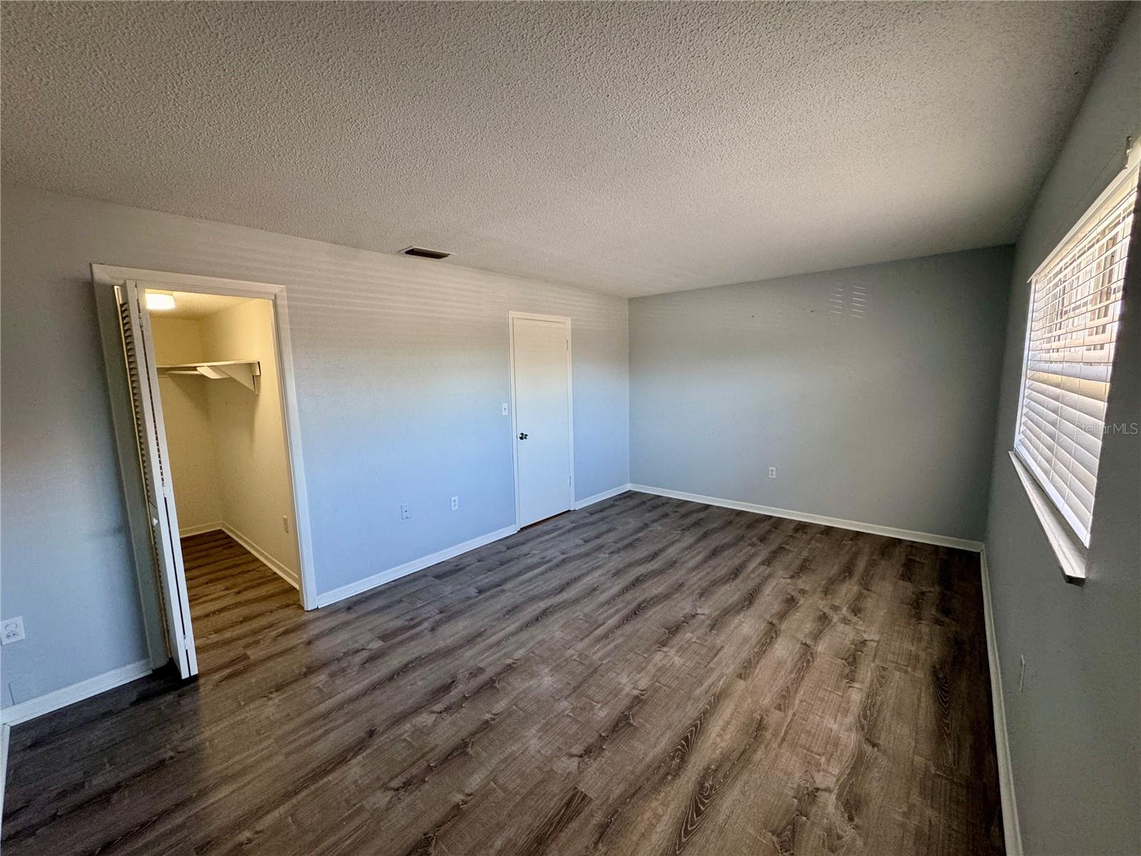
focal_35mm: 14
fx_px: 461
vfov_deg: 85.7
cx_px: 570
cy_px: 428
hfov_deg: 102.1
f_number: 2.2
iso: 200
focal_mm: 2.22
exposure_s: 1/60
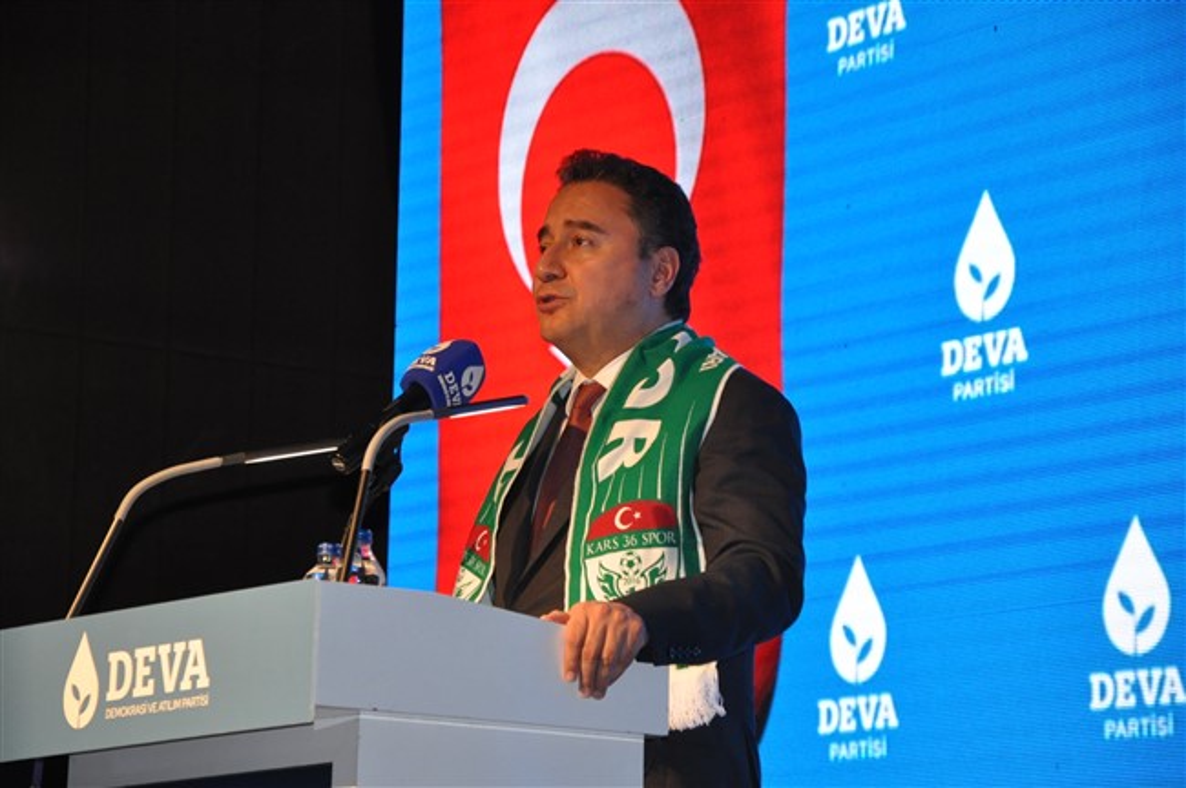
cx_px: 593
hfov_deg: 14.9
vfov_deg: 9.9
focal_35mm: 138
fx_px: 4542
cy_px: 394
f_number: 5.6
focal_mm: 92
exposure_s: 1/125
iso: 1600
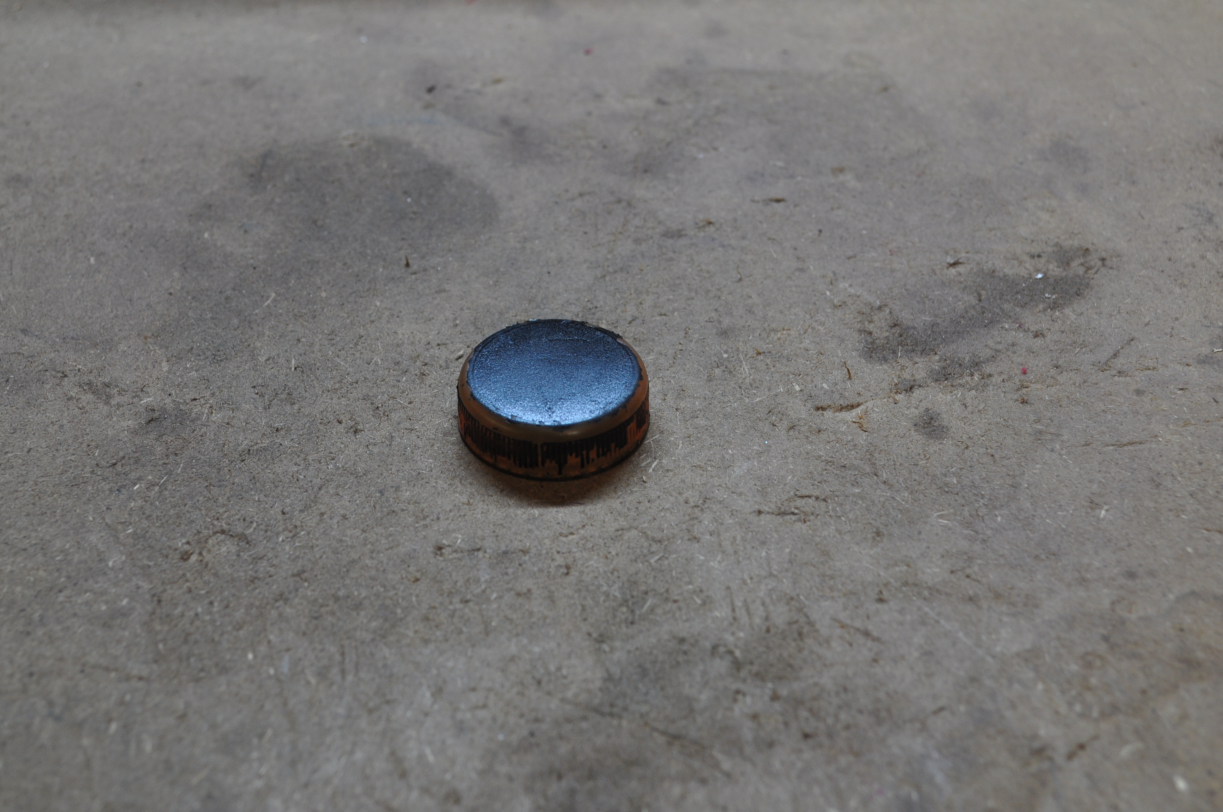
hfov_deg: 36.0
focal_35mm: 56
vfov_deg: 24.3
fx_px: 1884
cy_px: 391
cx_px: 601
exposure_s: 1/25
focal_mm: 35
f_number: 7.1
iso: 400
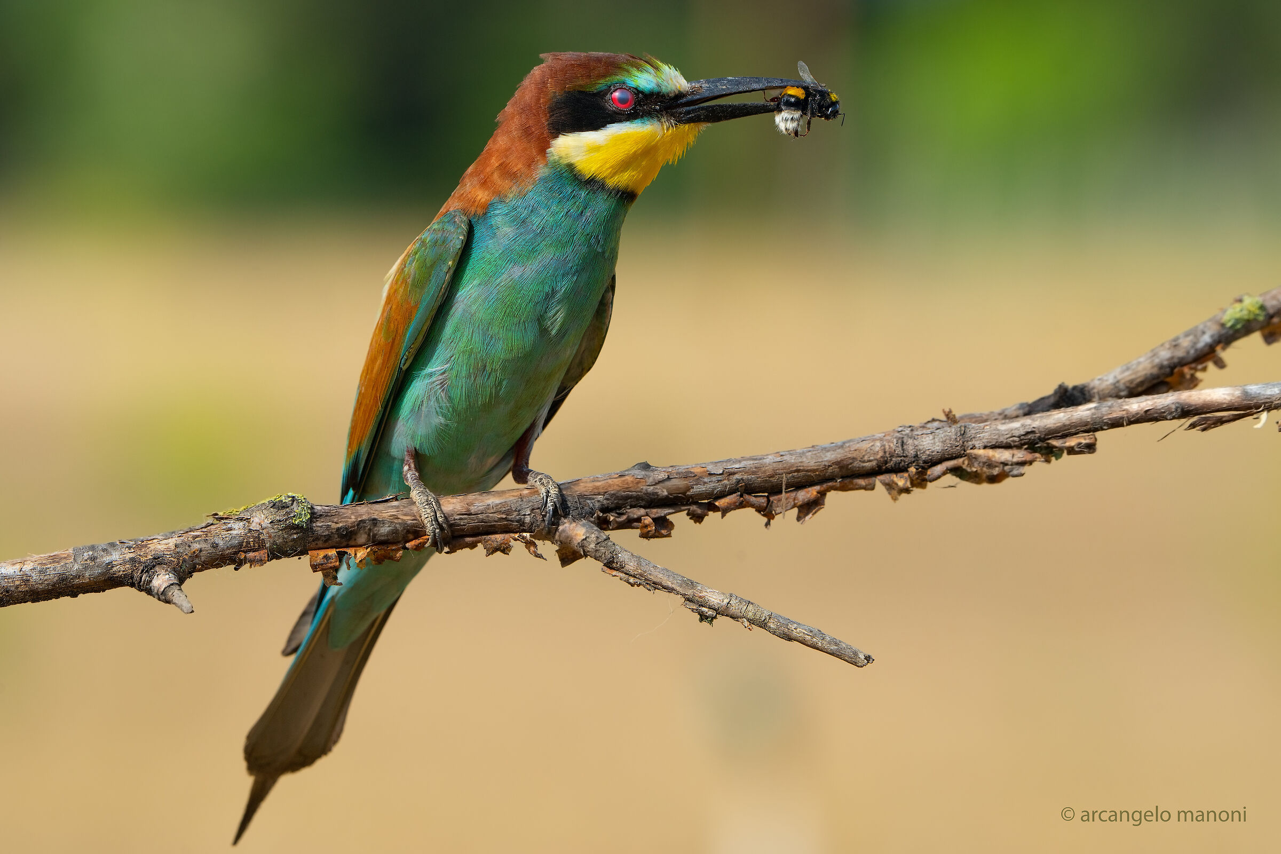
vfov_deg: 2.9
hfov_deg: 4.3
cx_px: 640
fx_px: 16865
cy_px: 427
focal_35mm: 474
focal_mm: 474
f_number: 11
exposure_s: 1/640
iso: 640
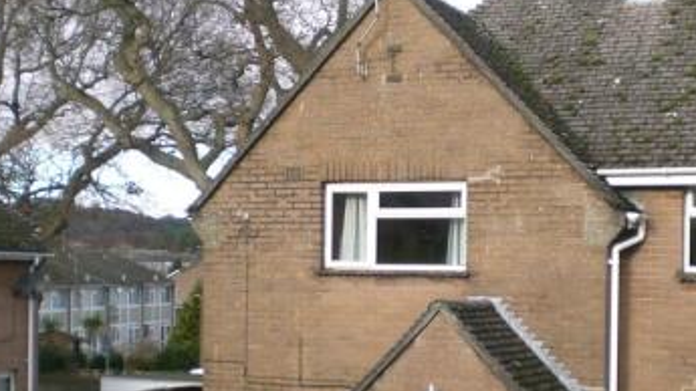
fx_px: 1292
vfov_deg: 17.1
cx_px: 336
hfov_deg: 30.2
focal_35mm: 70
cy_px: 299
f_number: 3.1
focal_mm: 6.3
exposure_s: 1/160
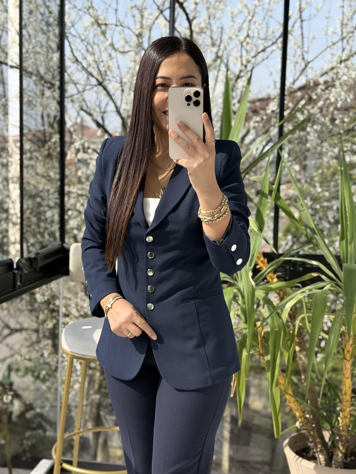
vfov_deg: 39.7
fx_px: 658
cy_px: 237
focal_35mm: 48
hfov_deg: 30.3
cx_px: 178
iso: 100
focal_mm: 6.76
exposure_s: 1/939
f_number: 1.78
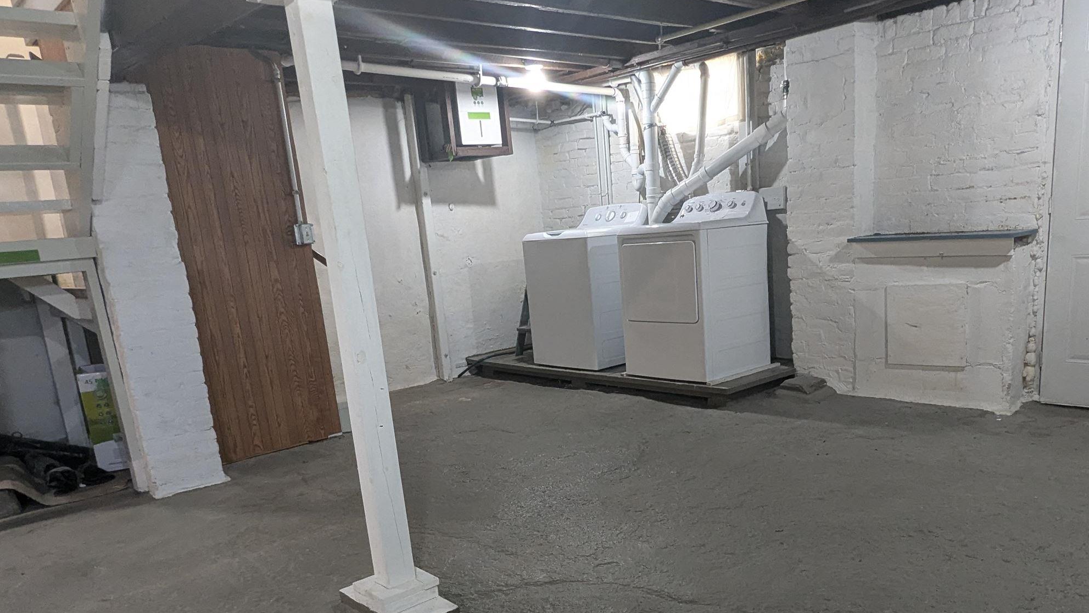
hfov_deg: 69.6
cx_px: 606
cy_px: 434
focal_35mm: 27
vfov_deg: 42.0
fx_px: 780
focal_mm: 2.35
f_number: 2.2
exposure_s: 1/24
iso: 194
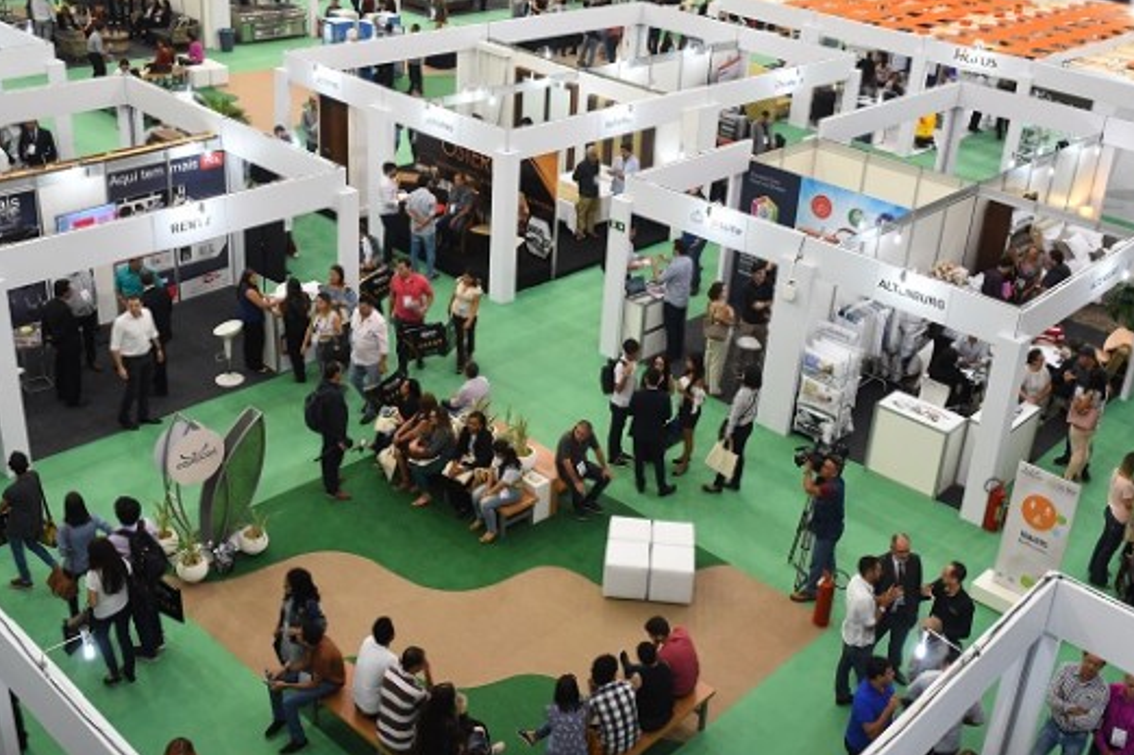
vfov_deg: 32.6
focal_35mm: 41
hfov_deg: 47.4
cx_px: 620
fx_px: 1291
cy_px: 330
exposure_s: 1/320
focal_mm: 35
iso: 3200
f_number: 4.5
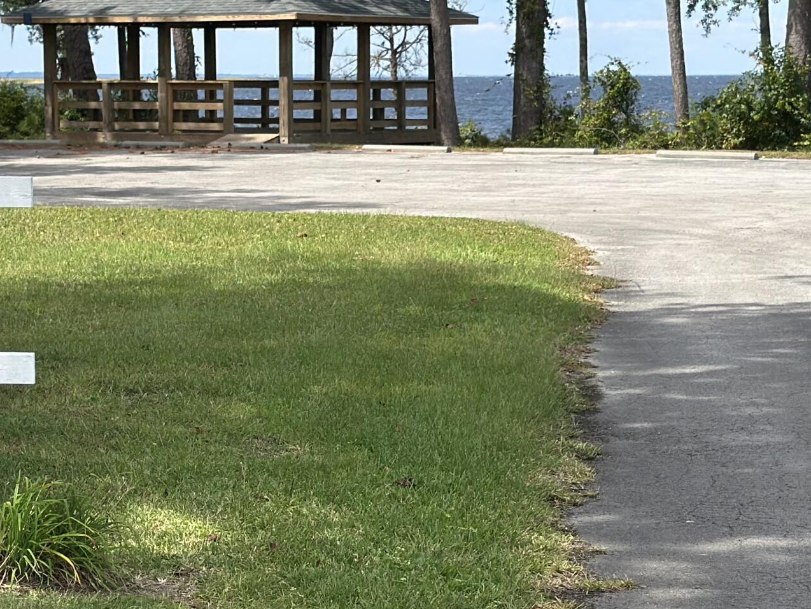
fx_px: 2648
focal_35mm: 113
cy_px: 373
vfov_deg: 13.1
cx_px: 300
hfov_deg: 17.4
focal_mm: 6.86
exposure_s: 1/3472
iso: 100
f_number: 1.78
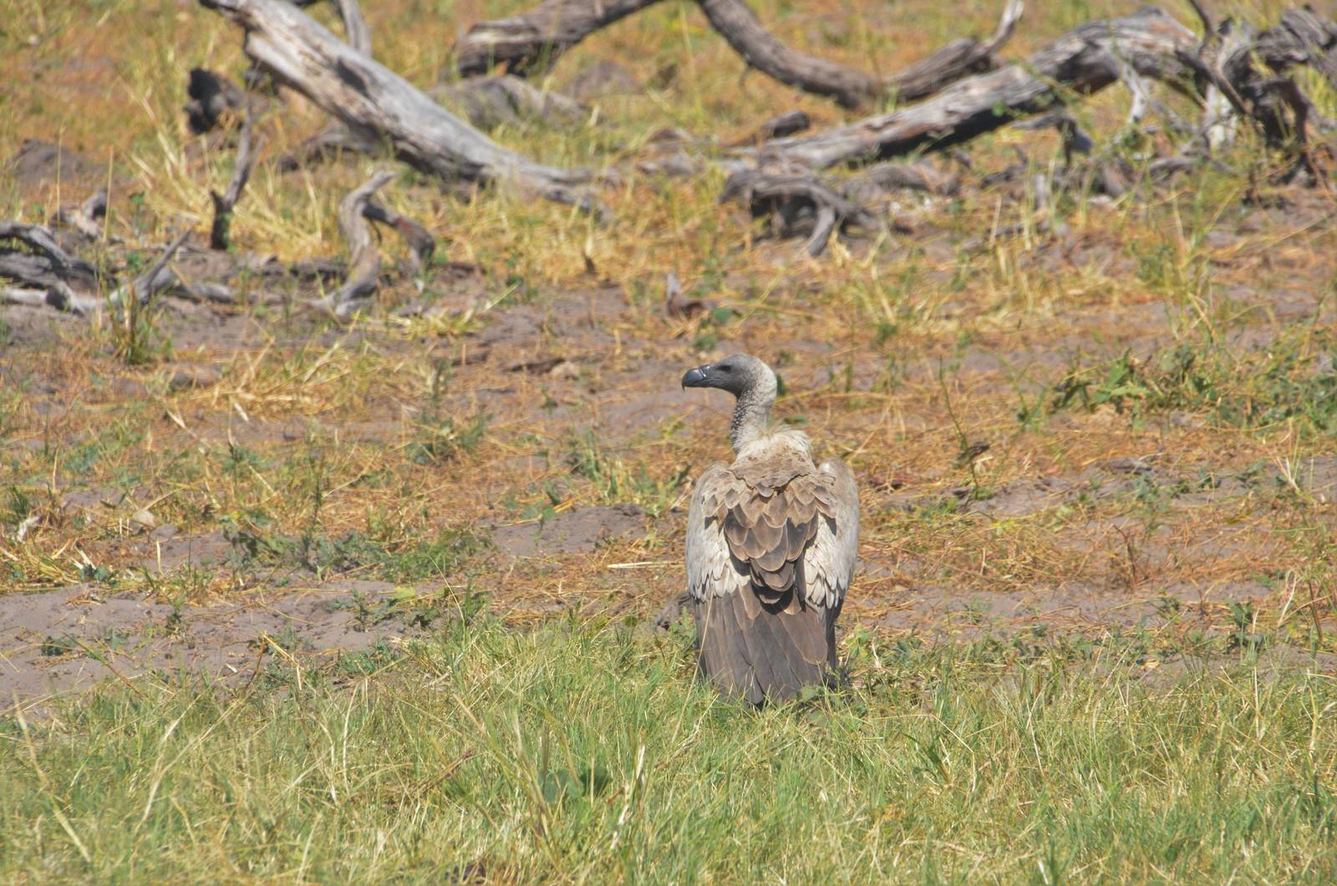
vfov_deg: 3.4
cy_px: 443
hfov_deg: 5.1
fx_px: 15011
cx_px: 668
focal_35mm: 405
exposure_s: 1/2500
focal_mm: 270
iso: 2500
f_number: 13
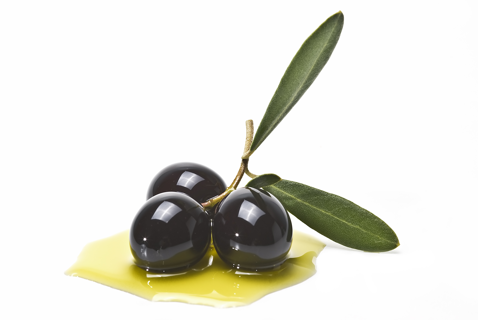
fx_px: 2094
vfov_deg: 8.7
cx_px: 239
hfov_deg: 13.0
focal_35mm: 158
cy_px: 160
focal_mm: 105
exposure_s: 1/100
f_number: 14
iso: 100
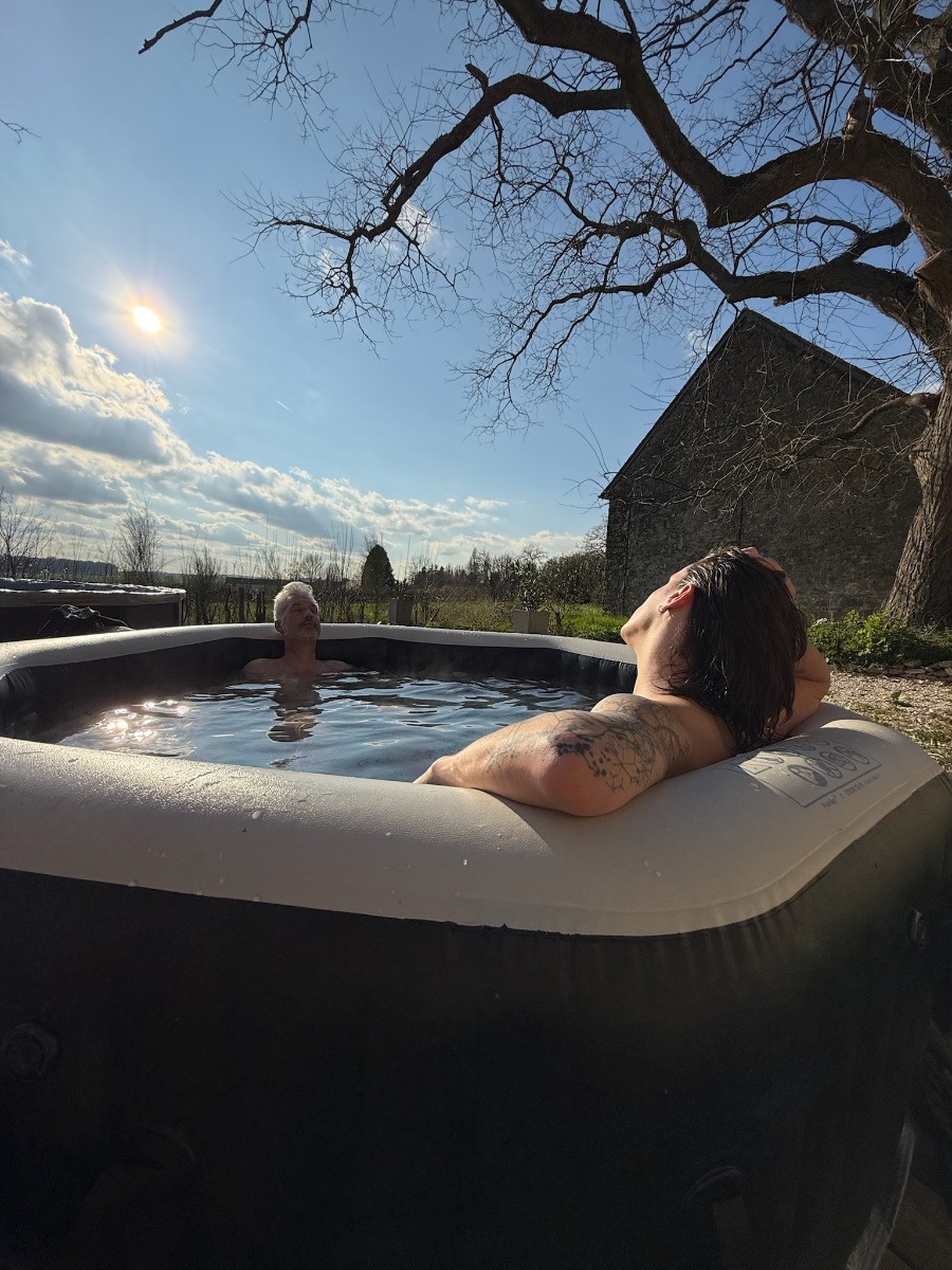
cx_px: 476
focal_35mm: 14
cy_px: 635
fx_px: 513
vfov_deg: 102.1
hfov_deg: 85.7
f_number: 2.2
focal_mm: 2.22
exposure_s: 1/5618
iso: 40
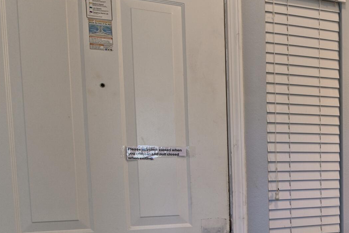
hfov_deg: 45.8
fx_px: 359
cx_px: 328
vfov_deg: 34.1
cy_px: 206
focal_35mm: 37
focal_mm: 13
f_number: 8
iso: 500
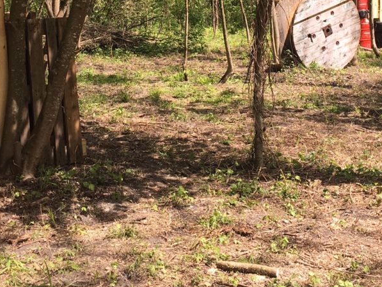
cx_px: 205
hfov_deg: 28.5
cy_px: -34
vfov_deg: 20.5
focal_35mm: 68
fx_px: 751
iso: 25
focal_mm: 4.15
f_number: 2.2
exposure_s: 1/484
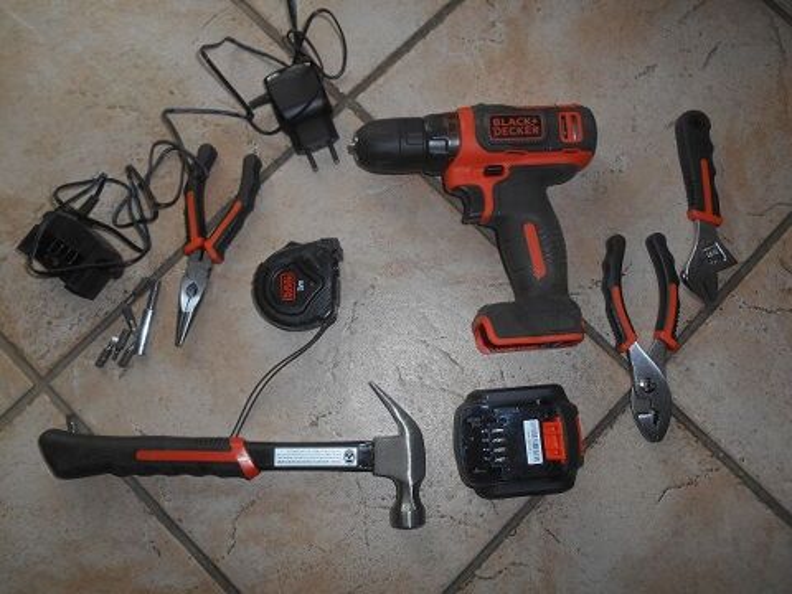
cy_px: 297
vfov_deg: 53.1
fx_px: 595
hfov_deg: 67.3
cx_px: 396
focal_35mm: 26
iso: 80
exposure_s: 1/25
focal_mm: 4.7
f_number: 3.4
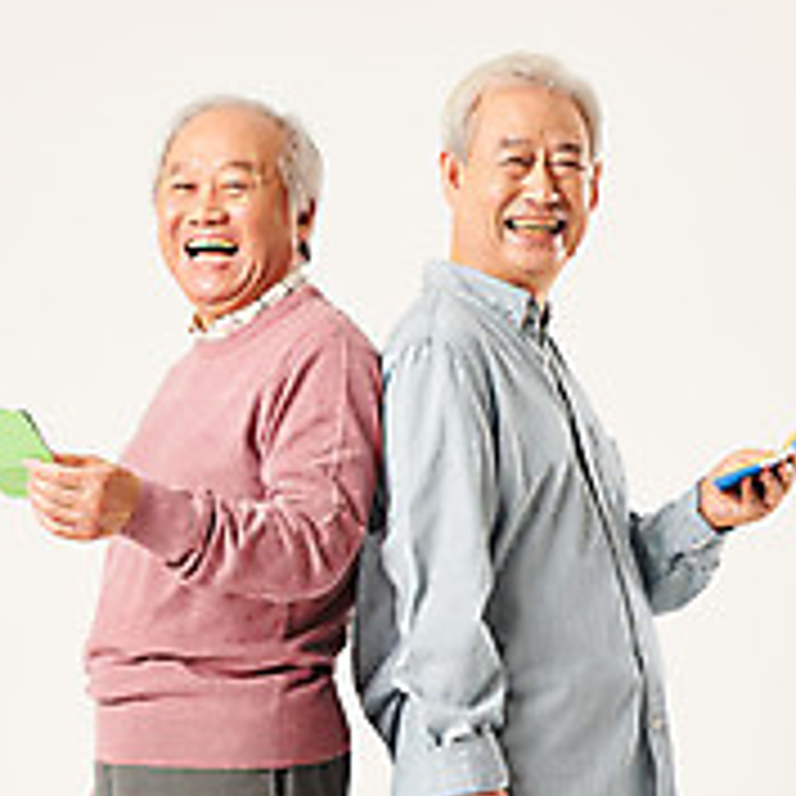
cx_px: 389
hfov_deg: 10.1
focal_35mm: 173
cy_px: 693
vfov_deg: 10.1
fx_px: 4501
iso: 100
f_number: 8
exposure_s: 1/125
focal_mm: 90
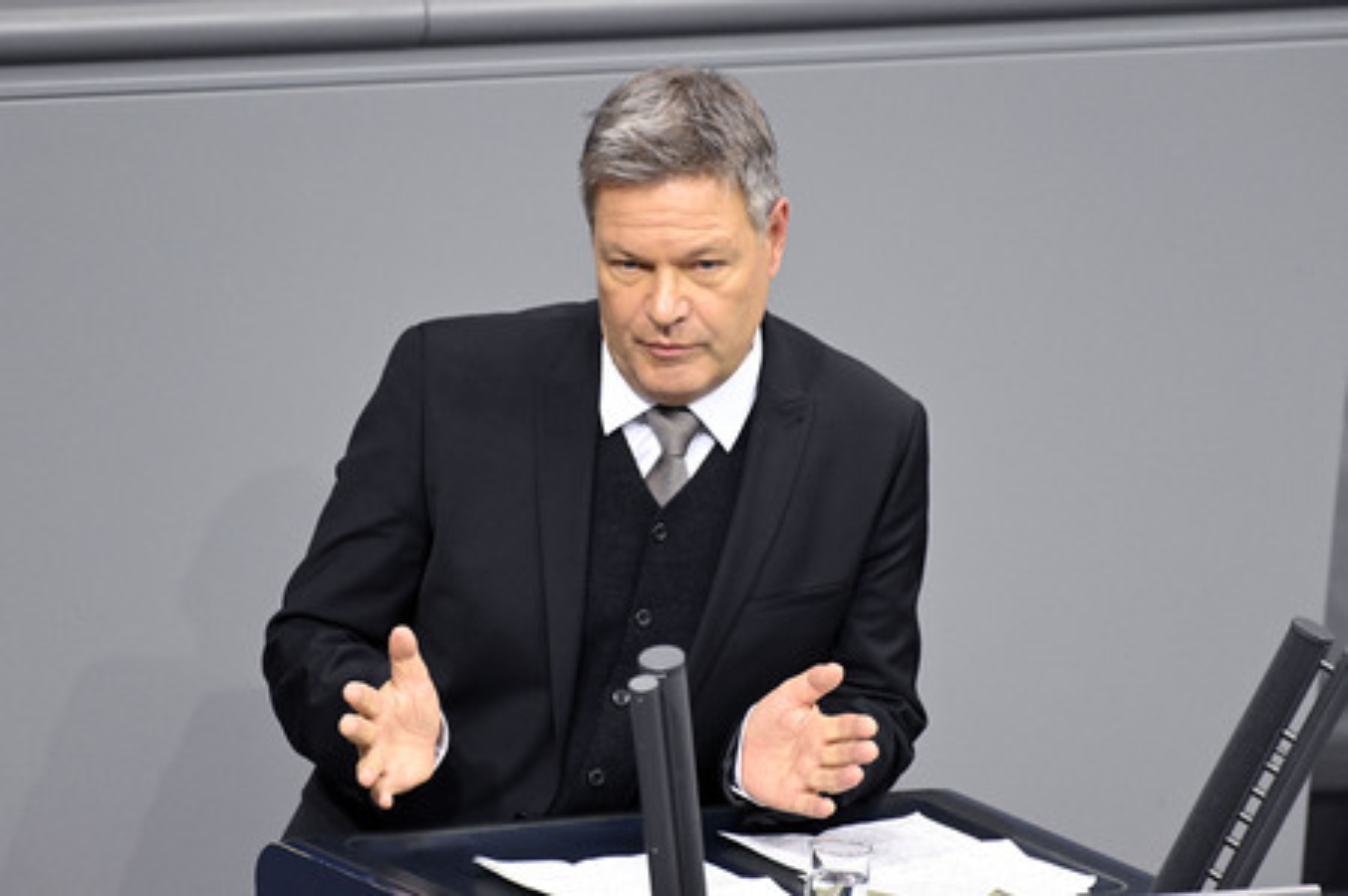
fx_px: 17960
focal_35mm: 480
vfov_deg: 2.9
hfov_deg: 4.3
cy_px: 448
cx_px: 674
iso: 10000
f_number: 5.6
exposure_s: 1/250
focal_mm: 480
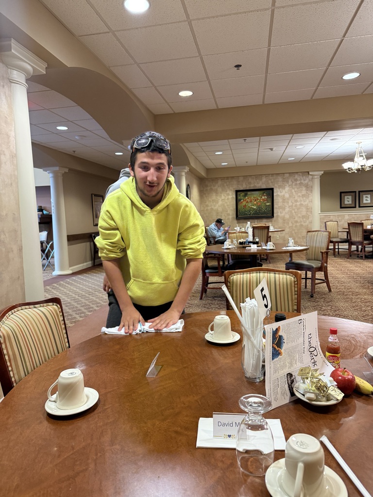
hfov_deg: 56.8
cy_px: 248
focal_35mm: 24
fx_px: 345
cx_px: 186
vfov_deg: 71.6
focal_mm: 6.76
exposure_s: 1/60
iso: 320
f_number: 1.78
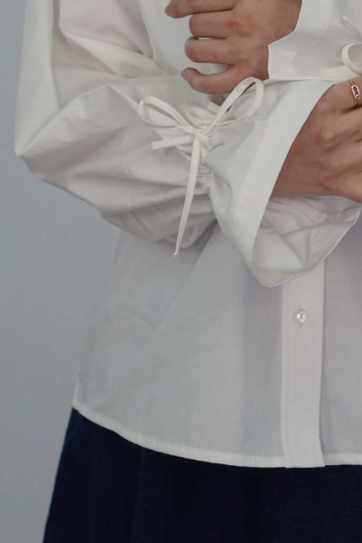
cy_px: -91
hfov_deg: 6.7
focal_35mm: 204
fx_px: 3081
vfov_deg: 9.9
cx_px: 340
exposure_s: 1/160
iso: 500
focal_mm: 55
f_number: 4.5
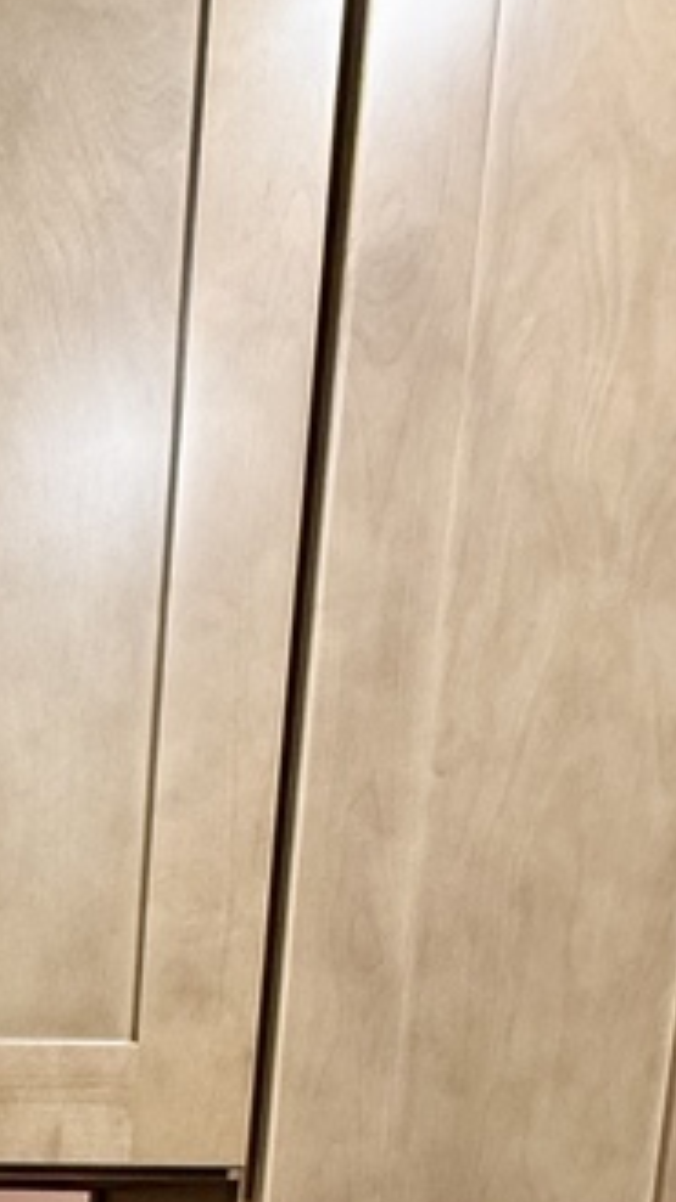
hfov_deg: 20.1
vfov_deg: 32.1
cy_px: 1534
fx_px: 1594
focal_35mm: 50
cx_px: -380
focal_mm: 2.22
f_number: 2.2
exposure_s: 1/60
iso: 200
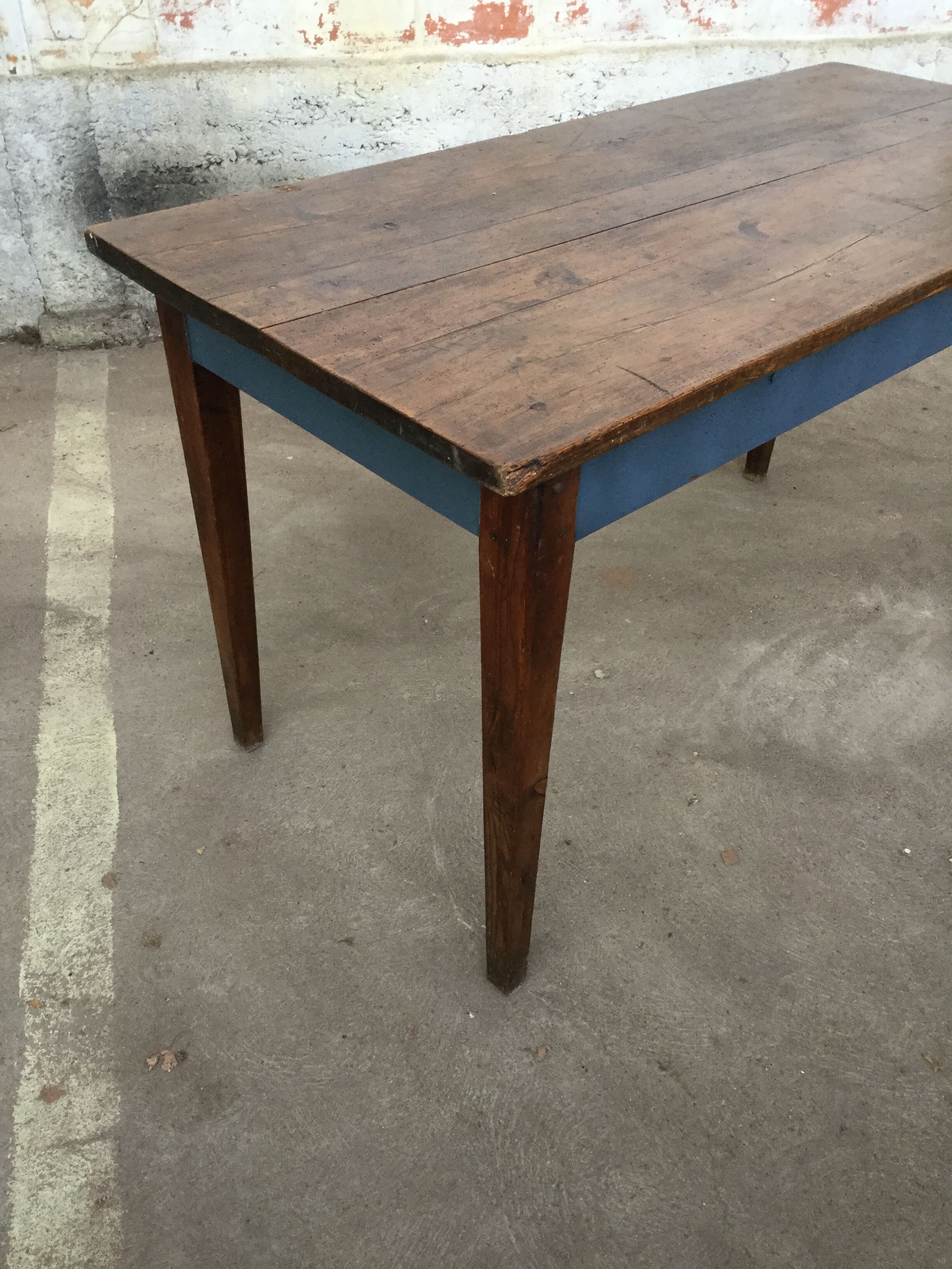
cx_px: 476
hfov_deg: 45.4
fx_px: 1137
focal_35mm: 31
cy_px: 634
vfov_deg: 58.4
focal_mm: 3.3
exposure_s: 1/33
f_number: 2.4
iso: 50
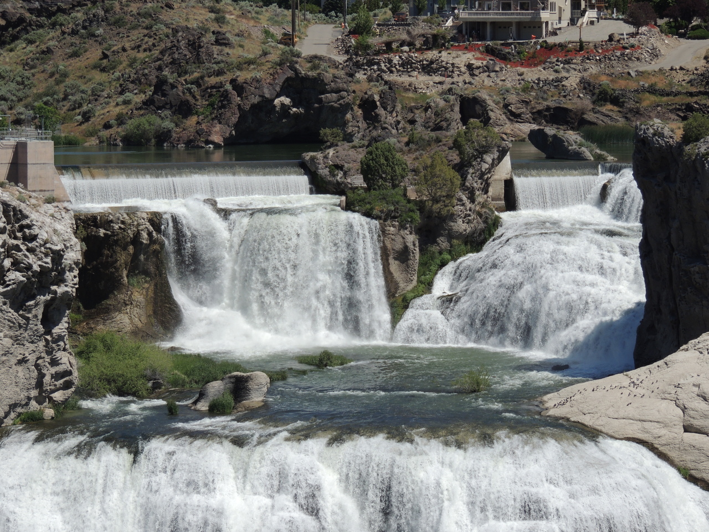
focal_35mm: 170
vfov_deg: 8.7
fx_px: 3482
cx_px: 354
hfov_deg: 11.6
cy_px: 266
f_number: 4.5
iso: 100
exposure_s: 1/1000
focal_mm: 30.3
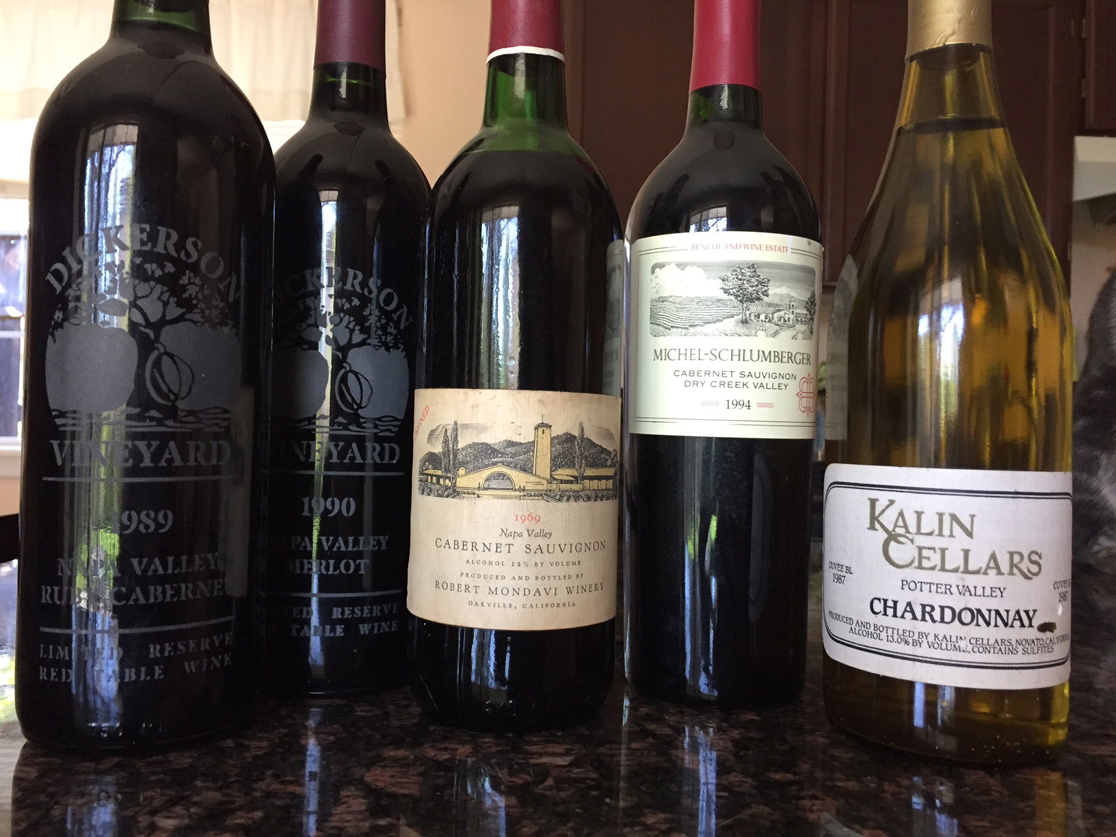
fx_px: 935
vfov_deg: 48.2
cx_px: 558
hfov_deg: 61.7
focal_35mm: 29
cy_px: 418
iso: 125
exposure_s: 1/30
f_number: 2.2
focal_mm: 4.15
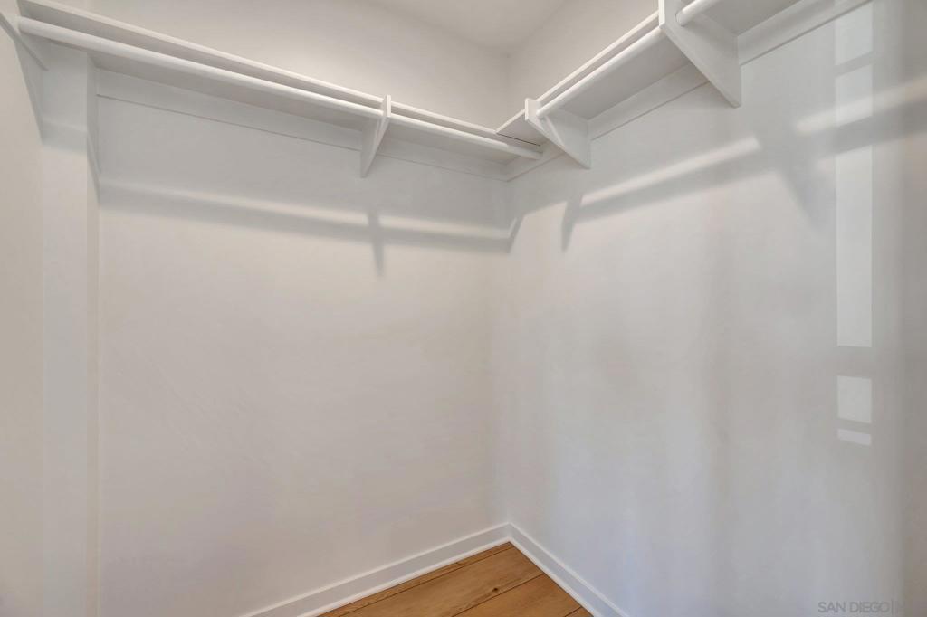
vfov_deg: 81.2
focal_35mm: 14
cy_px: 308
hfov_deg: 104.3
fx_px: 360
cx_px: 464
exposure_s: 1/15
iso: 400
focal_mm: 14
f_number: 8
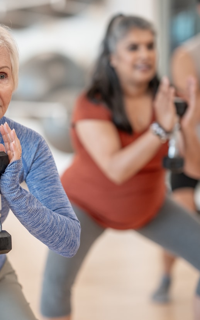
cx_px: 26
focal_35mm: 131
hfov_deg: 10.0
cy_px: 159
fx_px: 1143
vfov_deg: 15.9
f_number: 1.6
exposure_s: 1/160
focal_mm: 85
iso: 160
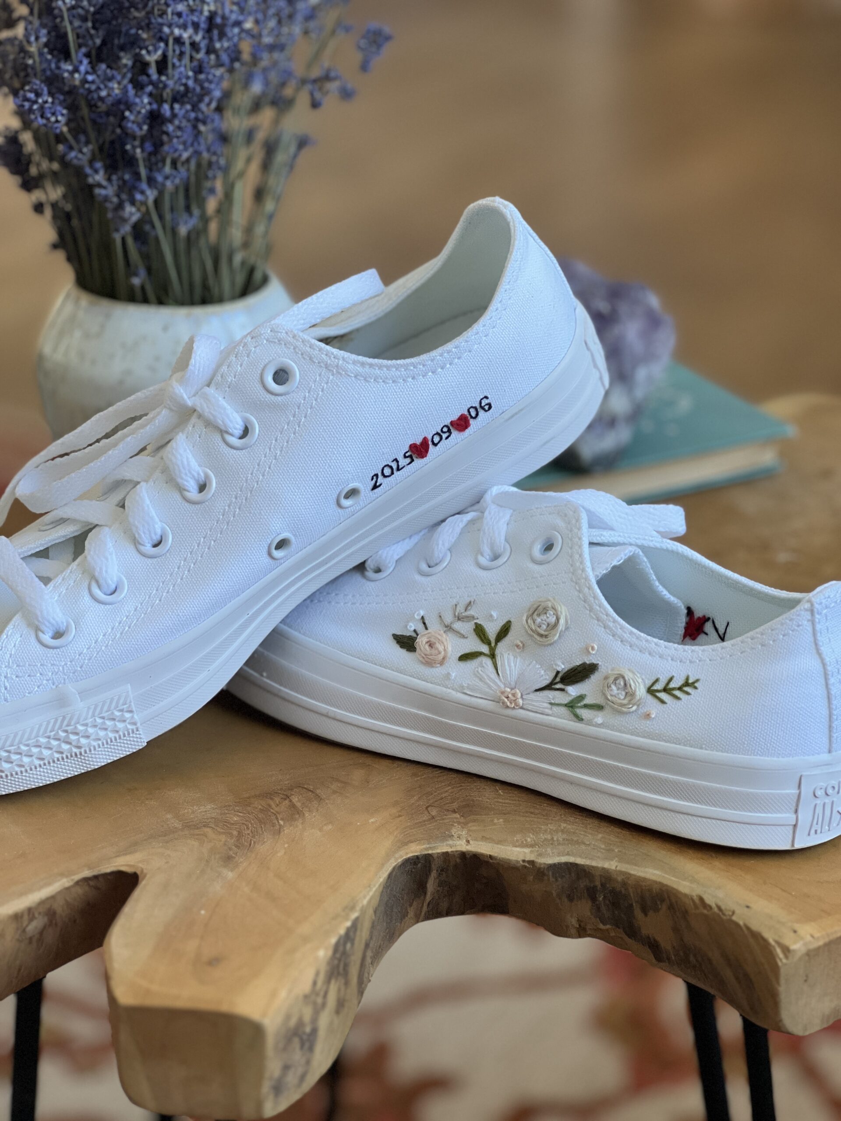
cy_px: 560
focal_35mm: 77
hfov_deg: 19.1
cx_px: 420
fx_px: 2494
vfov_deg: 25.3
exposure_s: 1/107
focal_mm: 9
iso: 250
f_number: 2.8
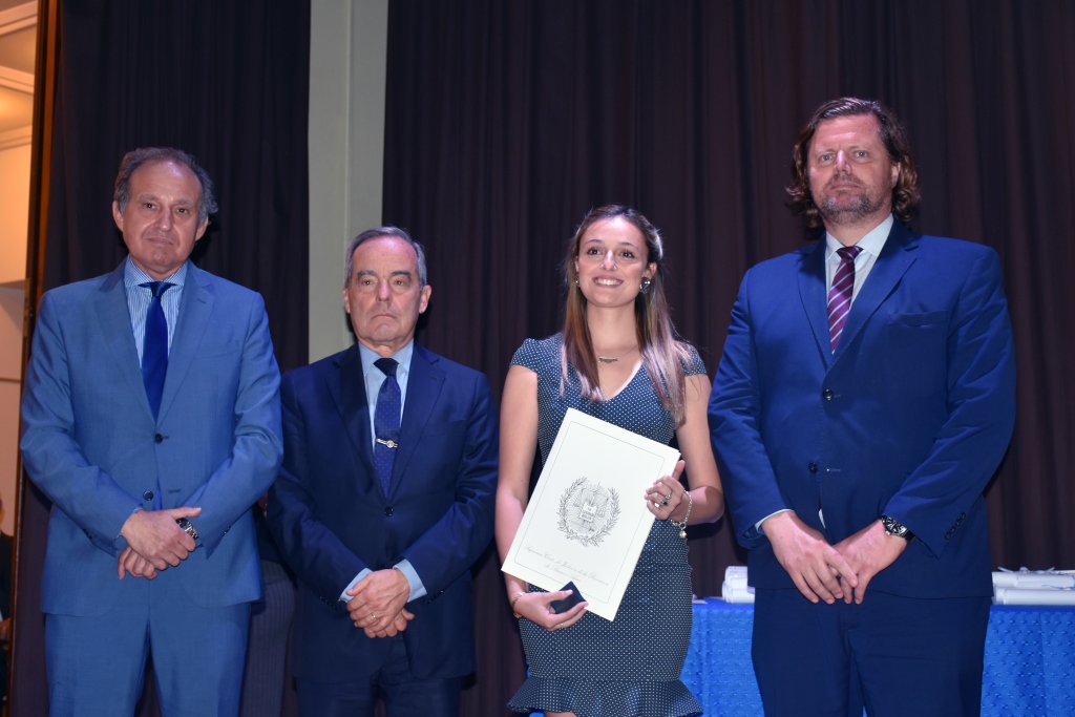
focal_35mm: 51
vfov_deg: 26.5
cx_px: 538
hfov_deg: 38.9
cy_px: 358
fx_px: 1523
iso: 400
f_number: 4.2
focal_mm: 34
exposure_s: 1/60
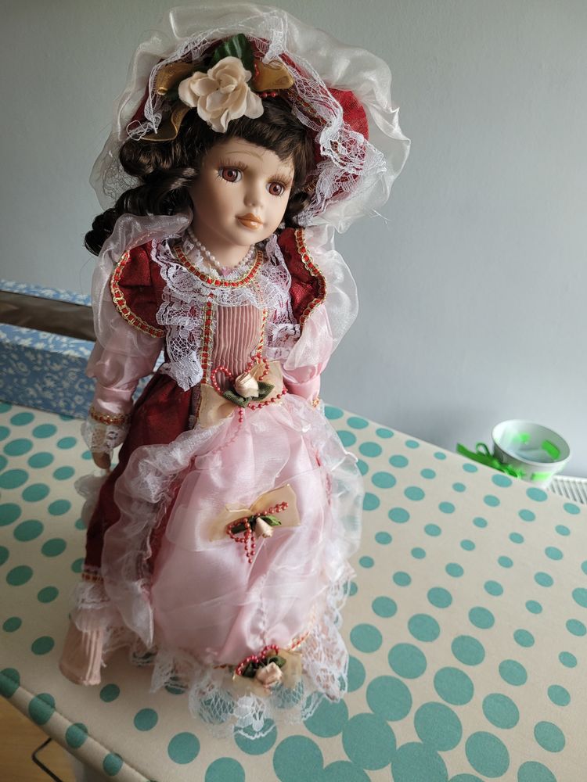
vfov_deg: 67.3
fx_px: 588
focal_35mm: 26
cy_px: 391
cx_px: 294
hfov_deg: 53.1
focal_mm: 5.4
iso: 200
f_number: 1.8
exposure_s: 1/100
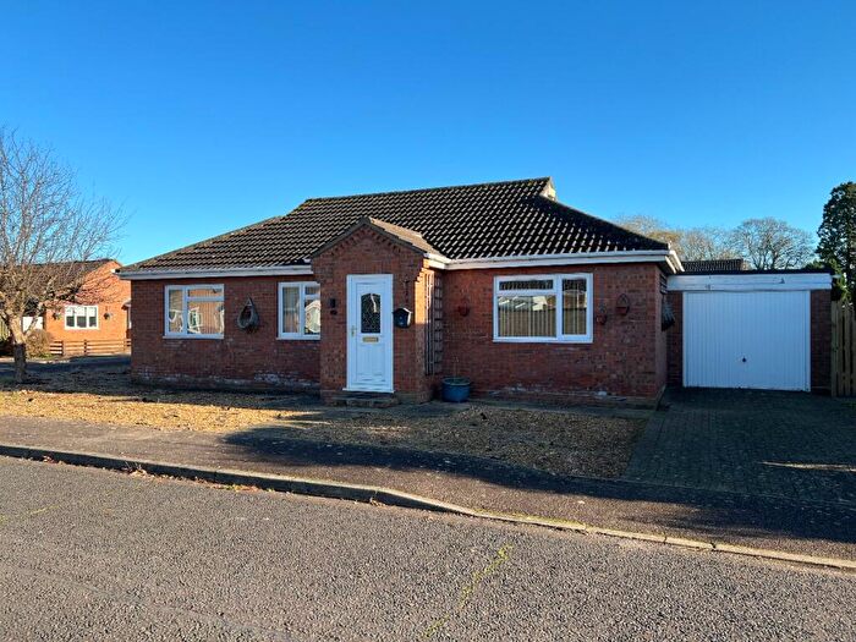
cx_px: 428
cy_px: 321
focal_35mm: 26
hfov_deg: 67.3
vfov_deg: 53.1
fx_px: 643
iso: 50
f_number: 1.5
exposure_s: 1/1575
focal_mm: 5.7
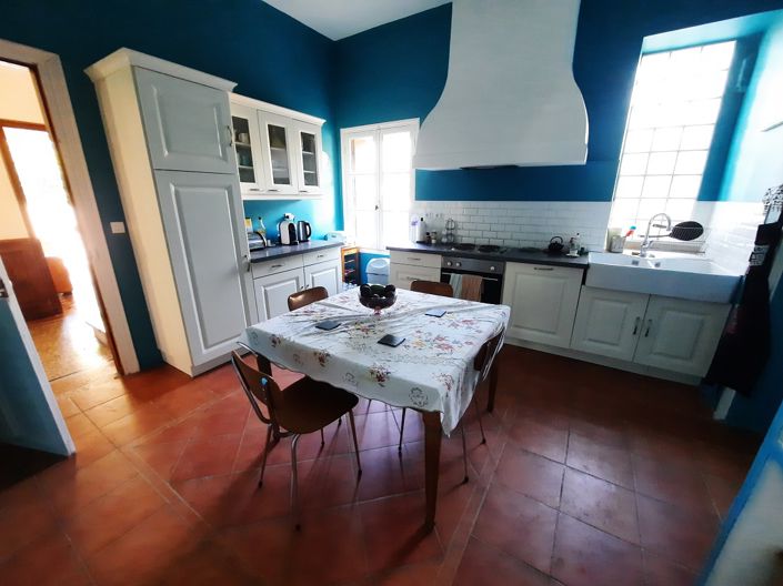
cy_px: 293
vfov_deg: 89.9
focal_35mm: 13
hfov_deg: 106.2
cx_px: 392
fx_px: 294
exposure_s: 1/25
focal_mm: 1.74
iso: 250
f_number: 2.2
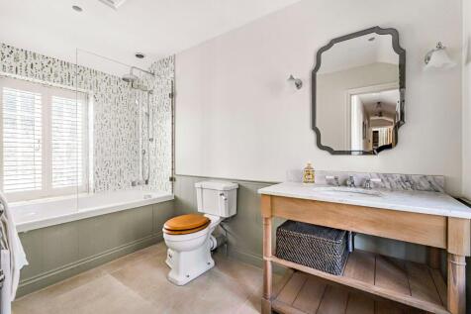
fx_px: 209
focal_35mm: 16
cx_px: 236
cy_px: 157
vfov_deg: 73.7
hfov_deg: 96.8
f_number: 8
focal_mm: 16
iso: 500
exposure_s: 1/40
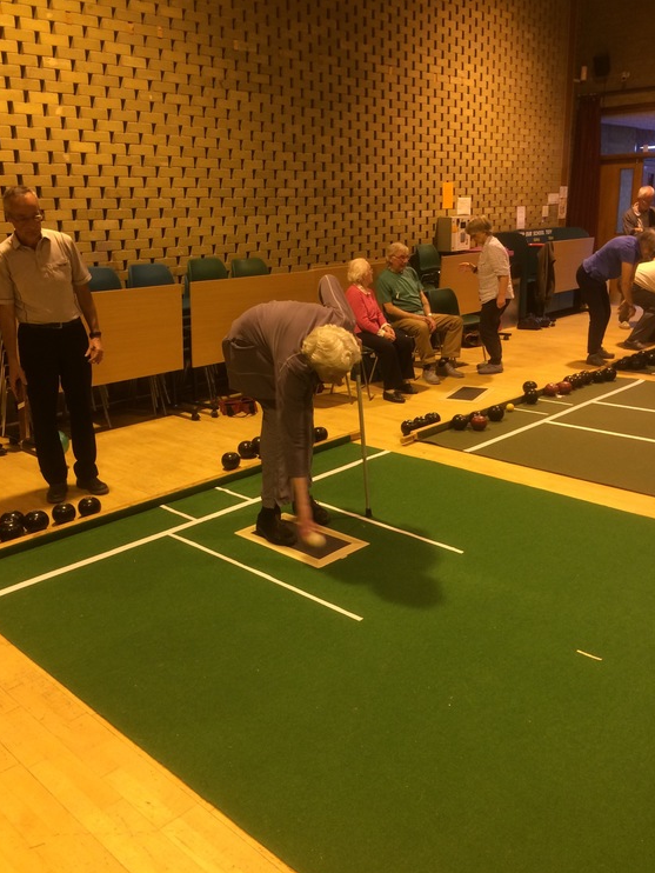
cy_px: 432
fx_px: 756
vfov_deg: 59.9
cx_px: 326
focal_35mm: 30
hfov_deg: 46.8
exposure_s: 1/33
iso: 125
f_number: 2.2
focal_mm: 4.15
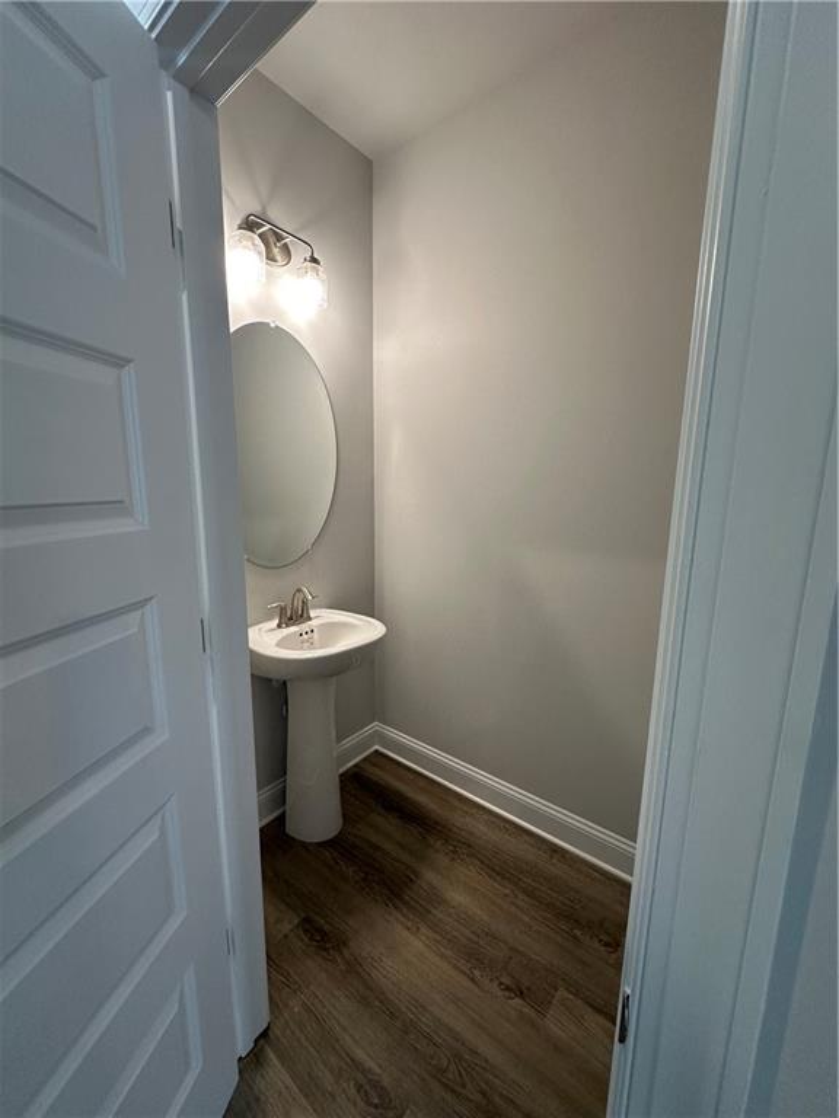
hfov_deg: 85.7
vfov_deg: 102.1
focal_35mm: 14
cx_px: 420
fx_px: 452
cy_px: 559
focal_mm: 2.22
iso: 160
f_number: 2.2
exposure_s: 1/120
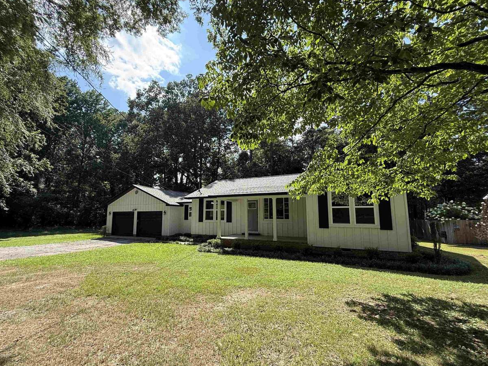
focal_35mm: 15
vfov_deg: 81.7
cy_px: 191
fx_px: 211
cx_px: 234
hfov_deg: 98.1
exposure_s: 1/458
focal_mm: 2.22
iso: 50
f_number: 2.2
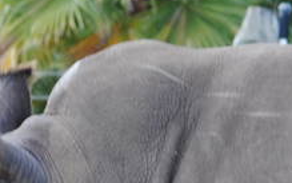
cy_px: 225
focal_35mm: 1139
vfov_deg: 1.2
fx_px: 9066
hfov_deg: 1.8
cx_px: 181
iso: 200
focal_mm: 102
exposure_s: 1/250
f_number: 4.8
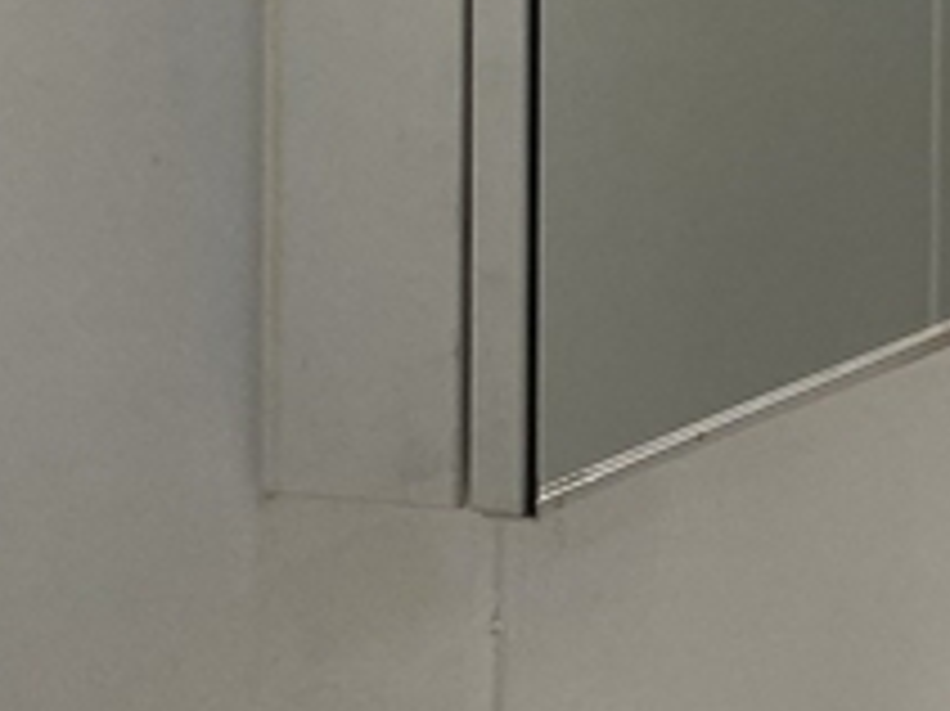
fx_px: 3456
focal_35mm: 126
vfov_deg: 11.2
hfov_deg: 13.9
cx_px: 1733
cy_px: -423
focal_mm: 4.25
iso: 64
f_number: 1.8
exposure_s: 1/120
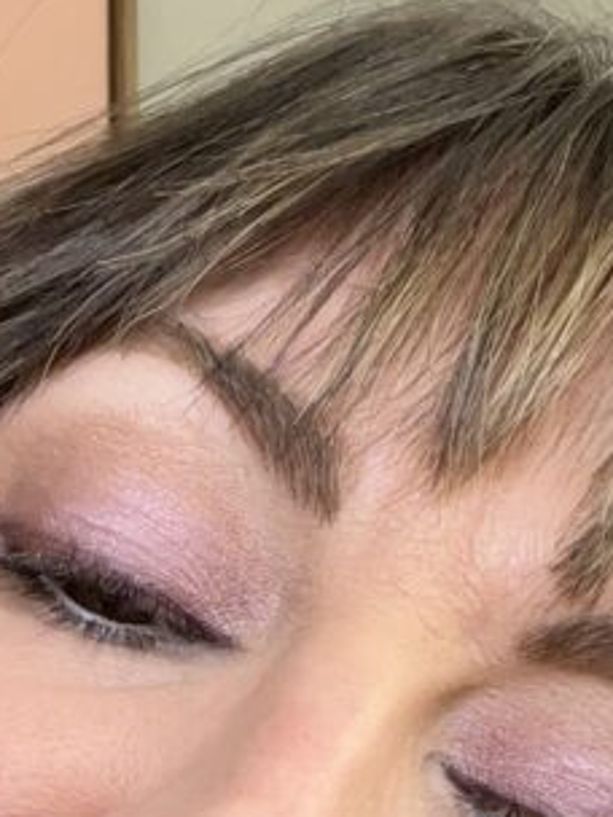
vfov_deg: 17.2
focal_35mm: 101
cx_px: 184
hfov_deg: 14.6
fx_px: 2385
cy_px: 1286
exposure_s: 1/121
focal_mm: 2.71
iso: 40
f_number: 2.2
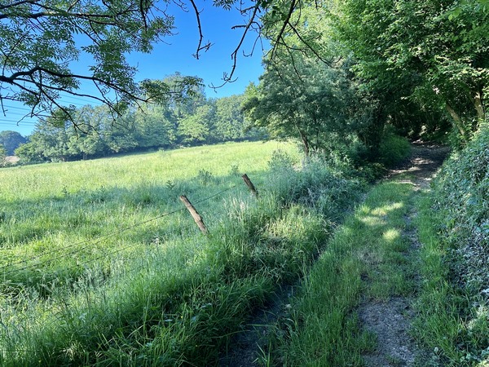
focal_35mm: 24
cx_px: 244
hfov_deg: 71.6
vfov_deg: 56.8
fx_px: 339
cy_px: 184
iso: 80
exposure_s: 1/486
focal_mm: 6.86
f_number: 1.78
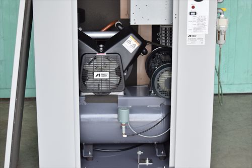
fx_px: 578
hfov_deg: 24.6
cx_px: 126
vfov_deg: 16.6
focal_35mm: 82
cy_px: 84
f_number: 6.3
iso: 1250
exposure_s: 1/500
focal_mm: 55
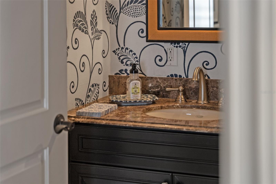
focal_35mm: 67
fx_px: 511
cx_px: 138
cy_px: 92
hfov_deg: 30.2
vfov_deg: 20.4
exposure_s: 1/50
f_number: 2.8
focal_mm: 66.7
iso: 800
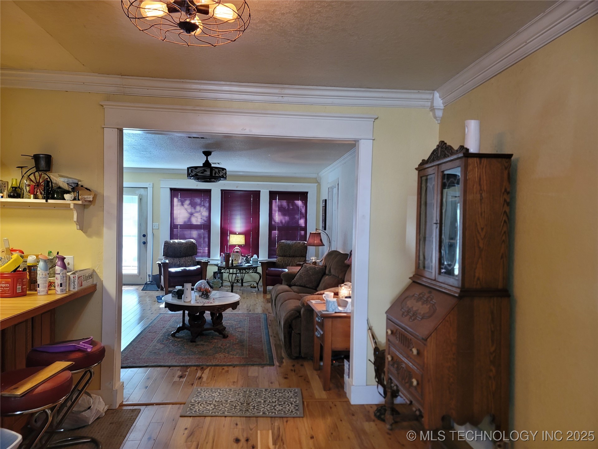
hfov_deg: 69.4
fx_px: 432
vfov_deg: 54.9
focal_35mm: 25
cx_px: 299
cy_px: 224
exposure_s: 1/40
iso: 250
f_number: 1.8
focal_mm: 7
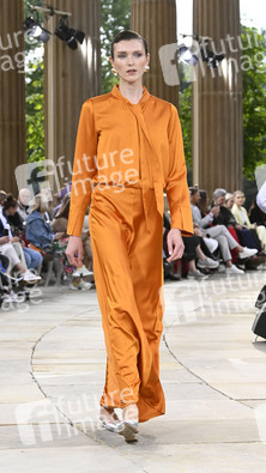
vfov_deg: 19.8
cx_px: 111
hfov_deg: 11.2
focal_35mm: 108
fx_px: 1355
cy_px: 237
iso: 3200
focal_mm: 102
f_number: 7.1
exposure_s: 1/1250
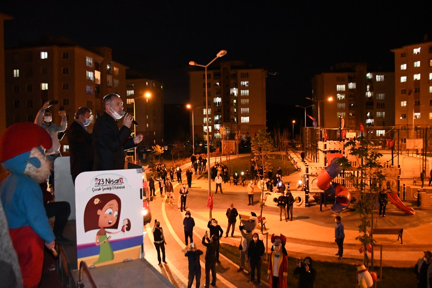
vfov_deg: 47.9
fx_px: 324
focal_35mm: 27
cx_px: 216
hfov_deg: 67.4
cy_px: 144
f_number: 3.5
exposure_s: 1/60
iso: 10000
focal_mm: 18
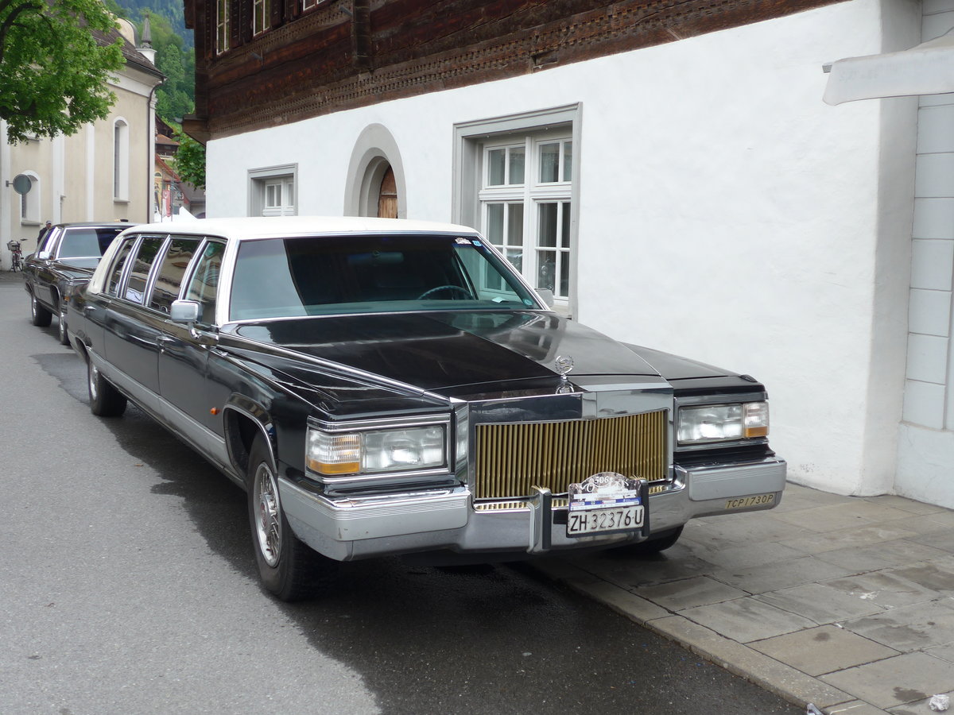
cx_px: 477
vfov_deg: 31.5
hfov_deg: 41.2
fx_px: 1268
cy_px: 358
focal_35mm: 46
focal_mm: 9.5
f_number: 3
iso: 80
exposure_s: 1/400
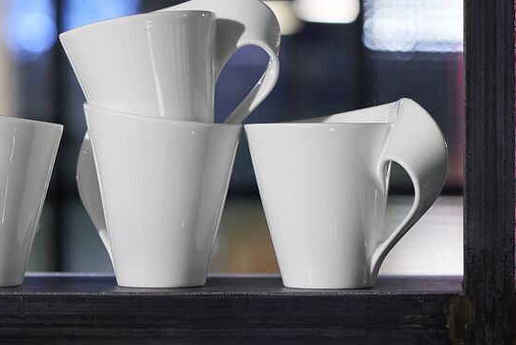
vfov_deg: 8.1
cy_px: 102
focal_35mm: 169
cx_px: 176
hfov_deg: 12.1
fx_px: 2424
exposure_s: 1/6
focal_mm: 105
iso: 400
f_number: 5.6
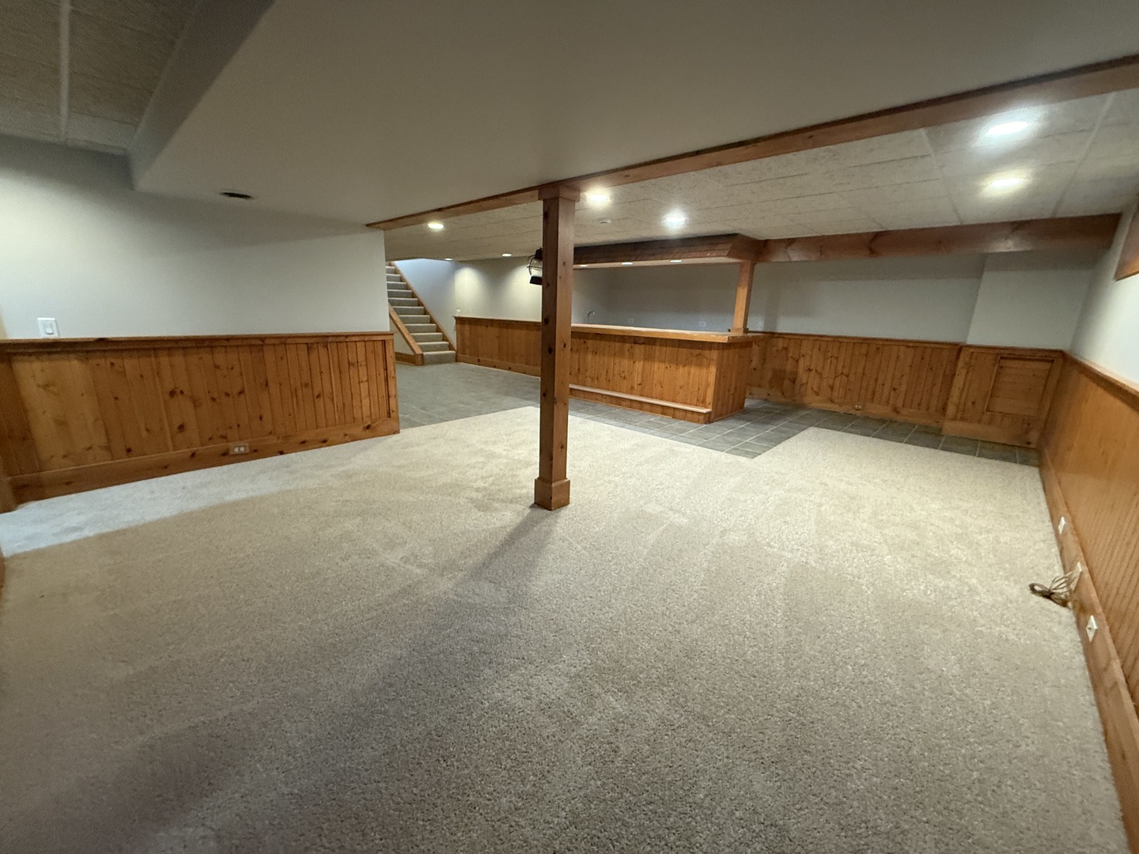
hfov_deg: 102.1
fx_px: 461
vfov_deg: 85.7
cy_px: 427
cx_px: 570
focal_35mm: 14
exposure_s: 1/60
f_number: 2.2
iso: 400
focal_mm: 2.22
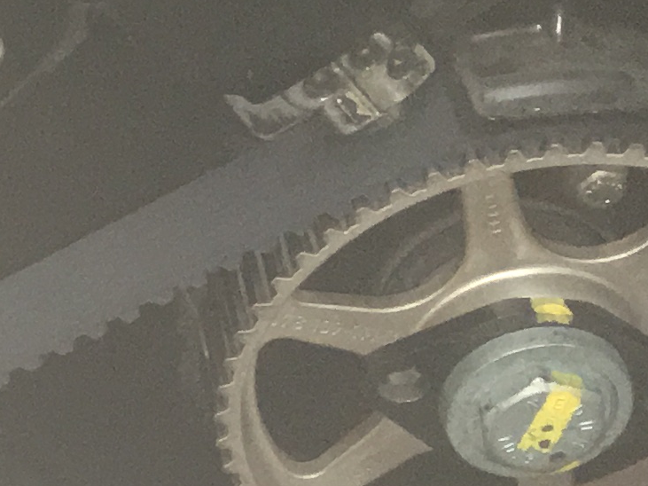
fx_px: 2995
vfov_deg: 9.2
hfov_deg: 10.8
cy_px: 527
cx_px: -824
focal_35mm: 160
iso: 64
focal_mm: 4.15
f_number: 2.2
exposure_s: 1/17
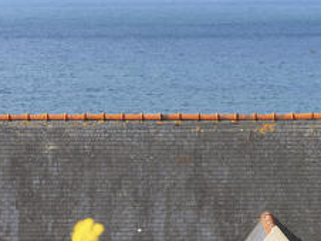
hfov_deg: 5.0
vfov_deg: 3.8
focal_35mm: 395
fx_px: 3667
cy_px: 177
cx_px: 168
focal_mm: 155
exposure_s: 1/250
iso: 125
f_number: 10
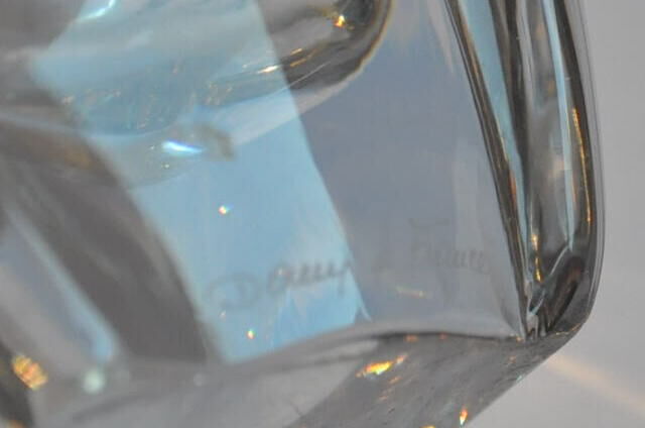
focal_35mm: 93
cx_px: 322
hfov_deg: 22.0
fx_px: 1663
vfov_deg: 14.6
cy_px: 214
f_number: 5.3
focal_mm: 62
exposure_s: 1/125
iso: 1100
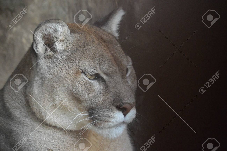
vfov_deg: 9.3
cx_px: 114
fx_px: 926
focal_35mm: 147
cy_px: 76
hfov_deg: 14.0
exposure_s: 1/60
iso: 3200
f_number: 4.5
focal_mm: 98
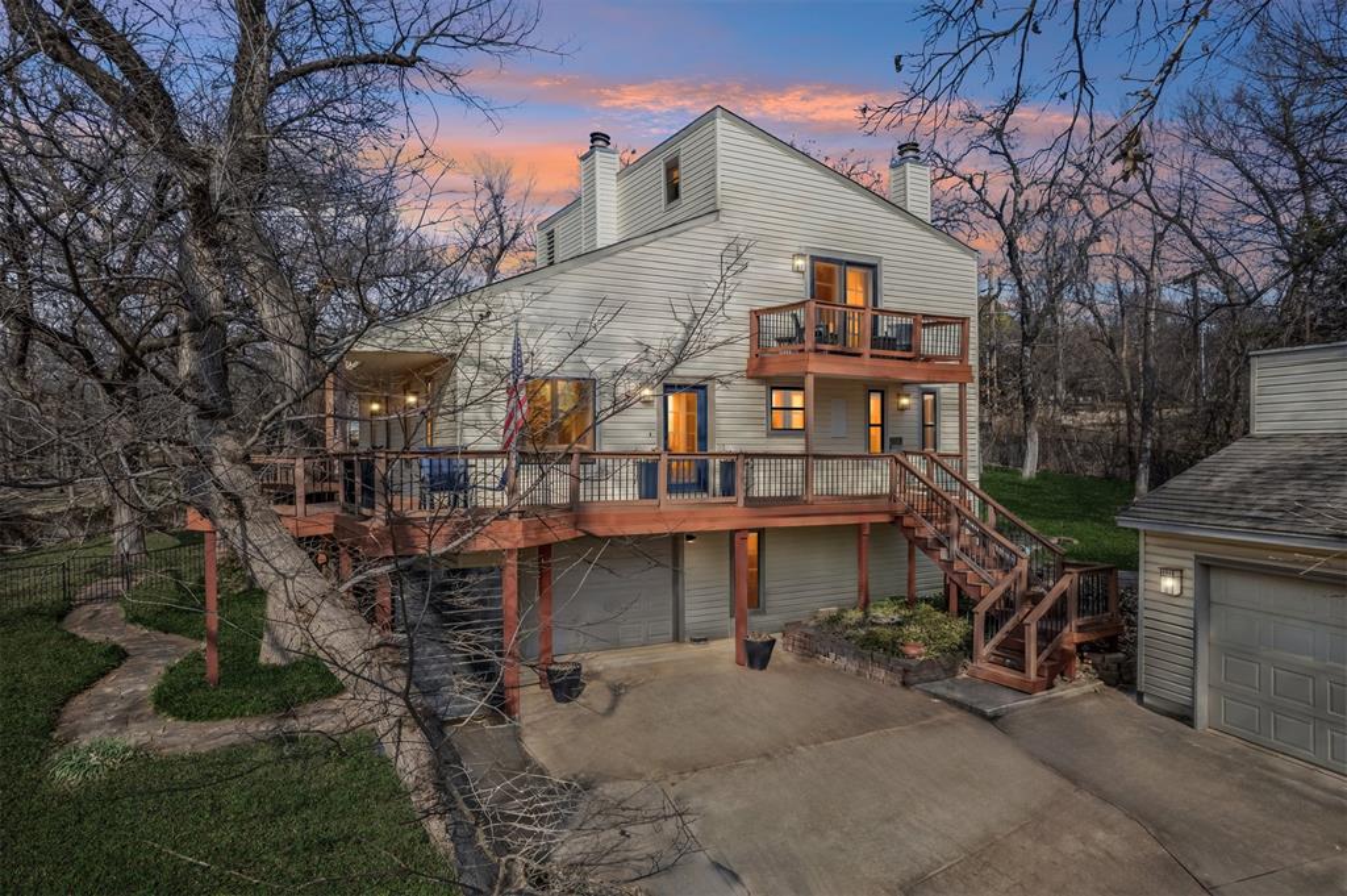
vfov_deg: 57.1
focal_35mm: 22
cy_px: 448
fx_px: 822
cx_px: 674
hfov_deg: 78.6
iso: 160
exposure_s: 1/4000
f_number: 2.8
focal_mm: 8.38
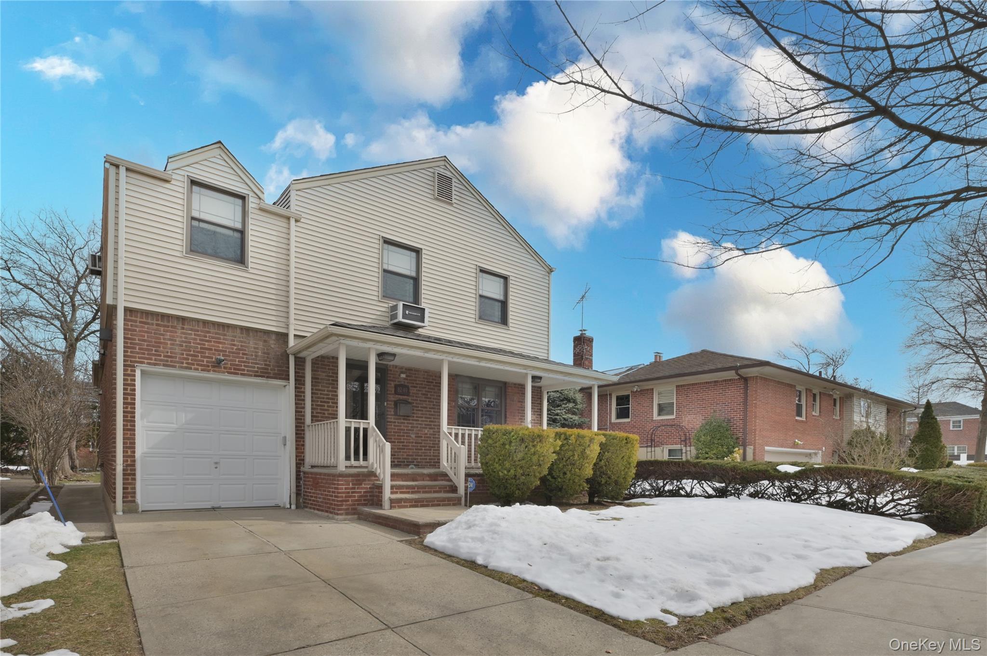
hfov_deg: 96.8
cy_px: 328
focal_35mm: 16
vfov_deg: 73.7
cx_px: 494
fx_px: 438
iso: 320
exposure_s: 1/200
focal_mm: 16
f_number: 16
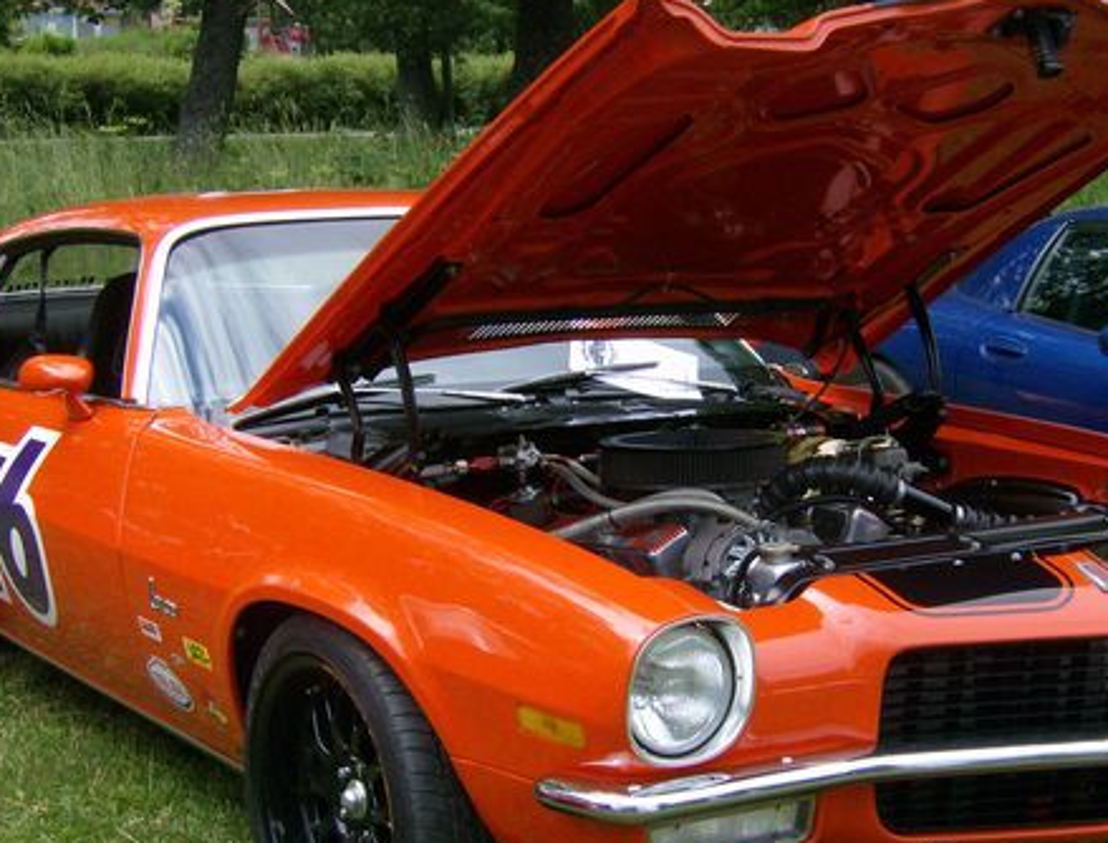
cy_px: 462
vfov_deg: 22.1
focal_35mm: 67
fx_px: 2156
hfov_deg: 28.8
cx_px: 573
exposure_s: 1/279
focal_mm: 7.7
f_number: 5.1
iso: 100
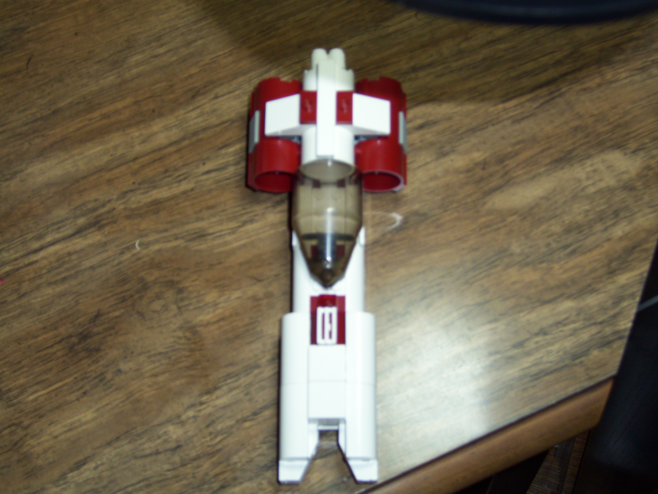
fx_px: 1255
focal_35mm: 66
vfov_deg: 22.3
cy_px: 247
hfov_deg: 29.4
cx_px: 329
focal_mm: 11
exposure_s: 1/50
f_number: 4.1
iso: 80
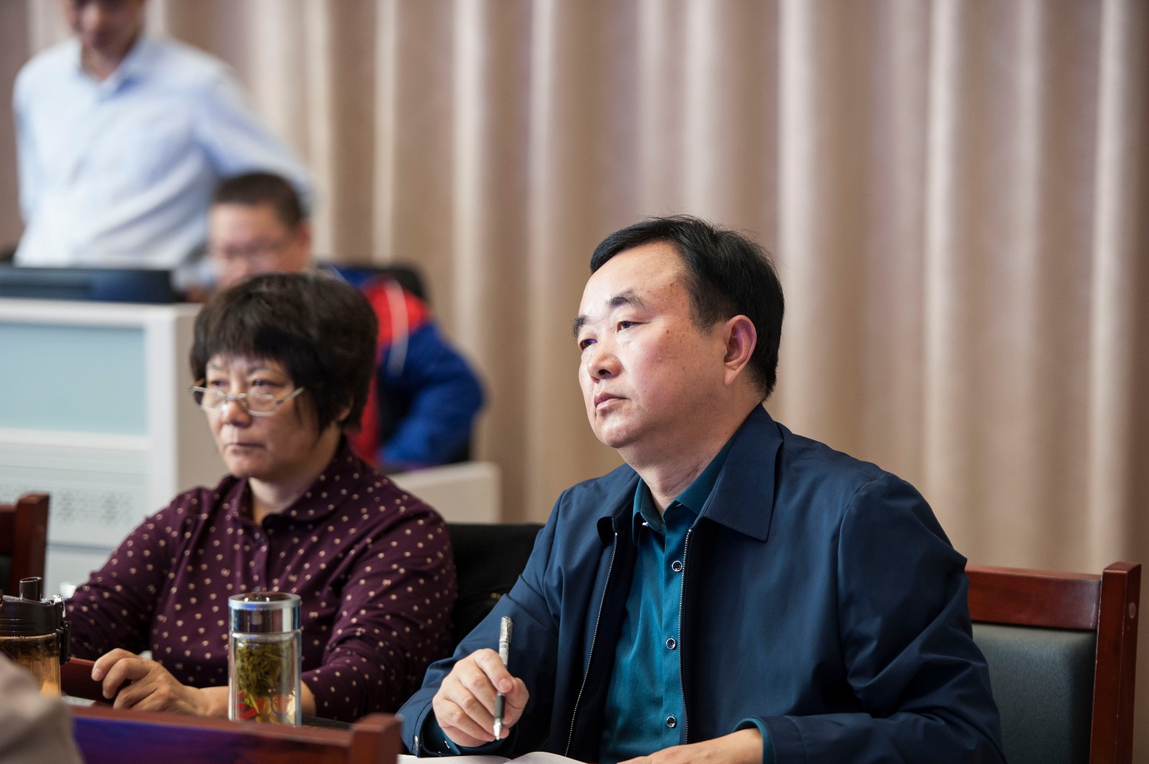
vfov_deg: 10.5
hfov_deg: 15.8
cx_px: 574
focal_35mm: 130
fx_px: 4146
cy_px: 382
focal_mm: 130
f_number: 2.8
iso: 800
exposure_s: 1/80
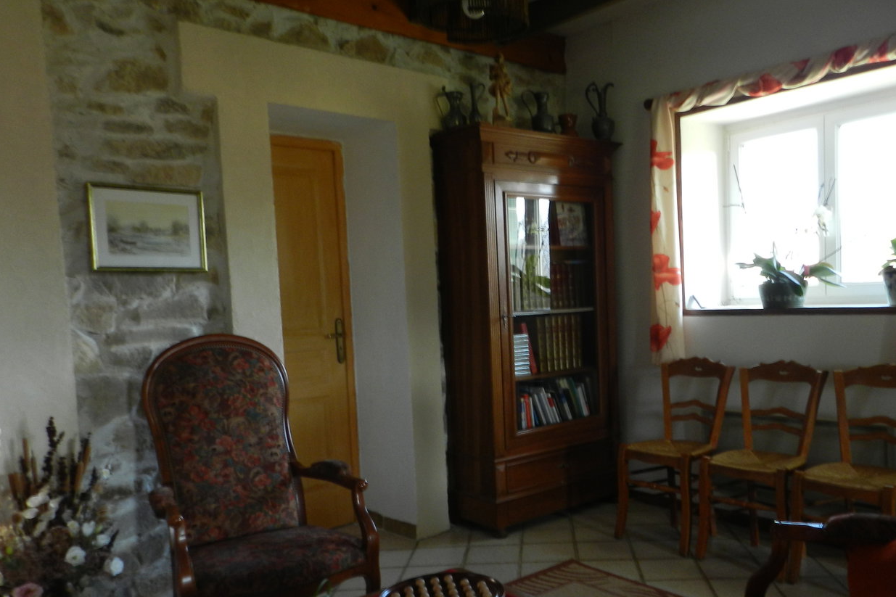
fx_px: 771
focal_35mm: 31
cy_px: 353
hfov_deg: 60.0
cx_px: 521
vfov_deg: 42.1
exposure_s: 1/30
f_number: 3.4
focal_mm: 4
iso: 180
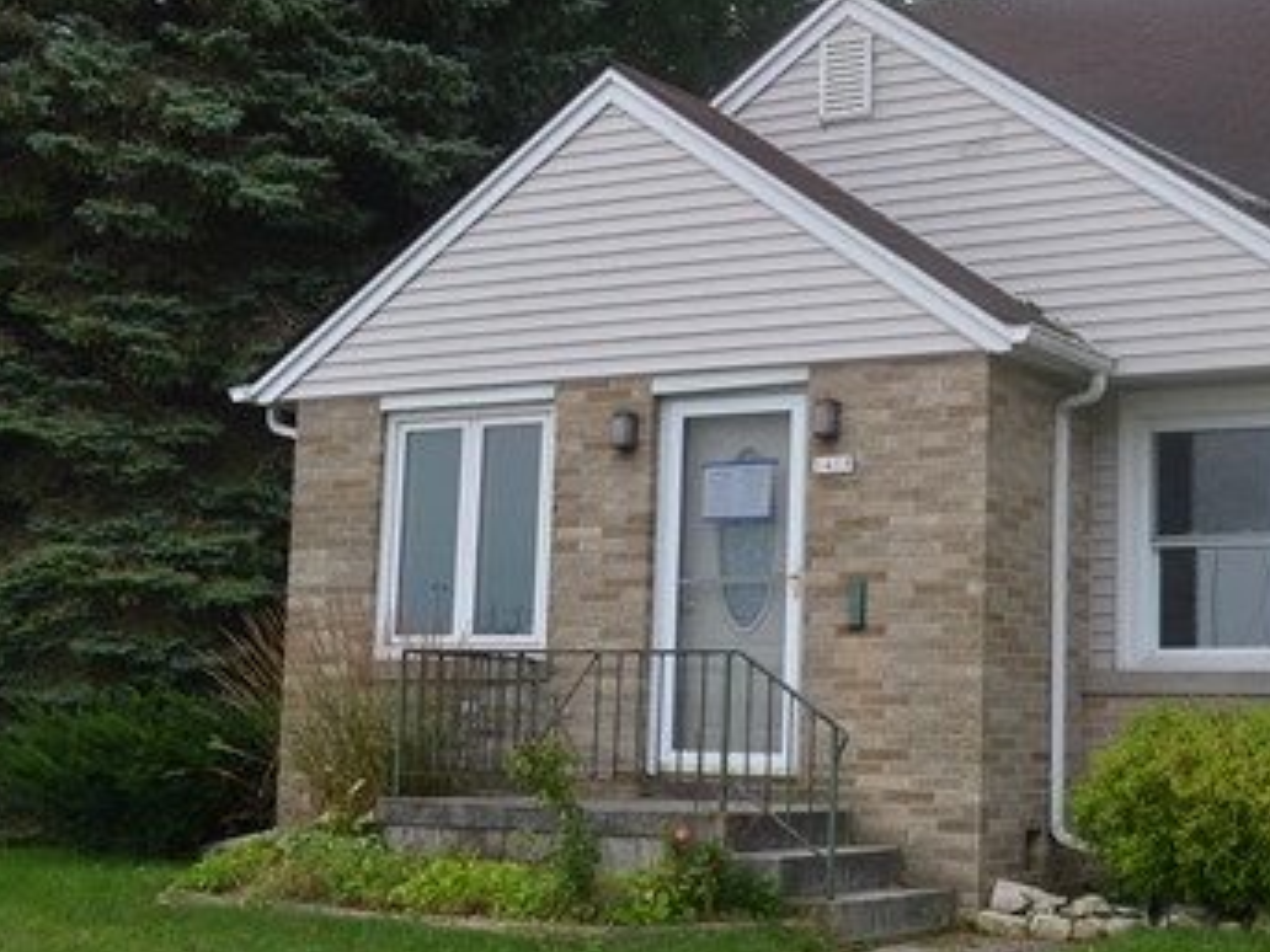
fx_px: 2165
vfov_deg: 24.8
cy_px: 419
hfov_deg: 31.6
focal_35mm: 59
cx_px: 1074
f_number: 5.6
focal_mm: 22
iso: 250
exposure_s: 1/125
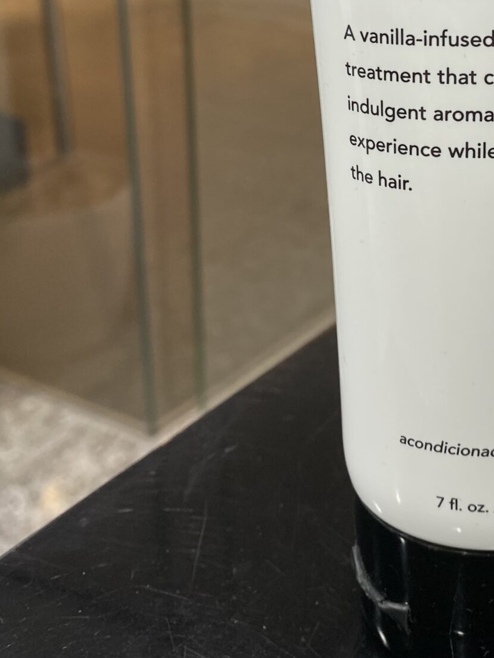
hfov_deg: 23.6
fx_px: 1141
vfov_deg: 31.1
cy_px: 103
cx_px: 466
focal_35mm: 60
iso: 64
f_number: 1.8
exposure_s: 1/100
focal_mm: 4.25
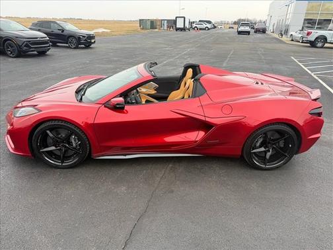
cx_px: 166
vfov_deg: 56.8
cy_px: 125
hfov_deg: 71.6
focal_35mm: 24
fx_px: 231
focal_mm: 6.76
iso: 80
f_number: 1.78
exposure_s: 1/551
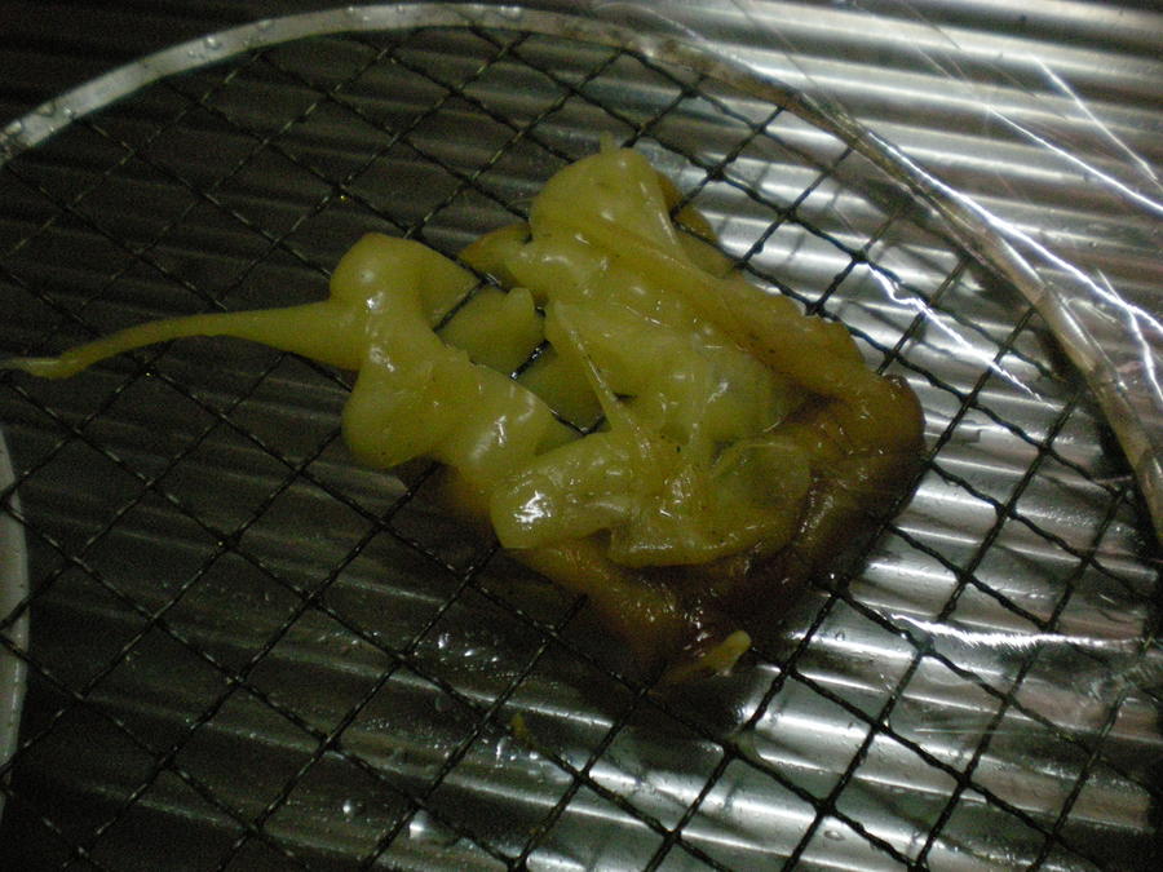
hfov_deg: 49.0
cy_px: 436
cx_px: 582
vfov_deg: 37.7
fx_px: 1277
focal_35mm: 38
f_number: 3.1
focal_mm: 6.3
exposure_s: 1/130
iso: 644
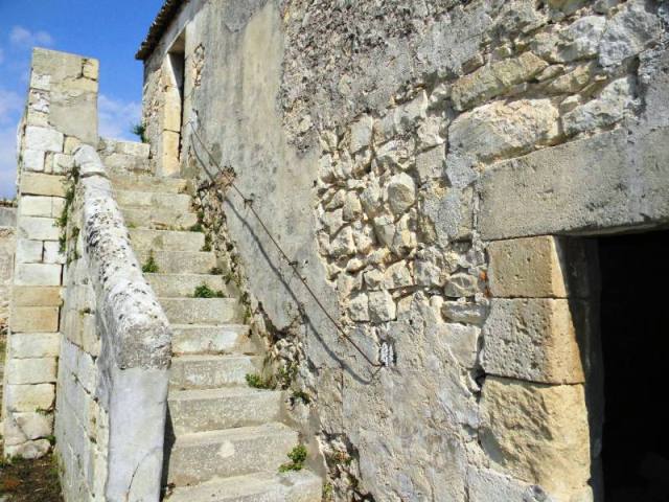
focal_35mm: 28
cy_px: 251
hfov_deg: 63.4
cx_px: 334
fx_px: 541
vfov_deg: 49.7
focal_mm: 5
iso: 112
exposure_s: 1/428
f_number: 7
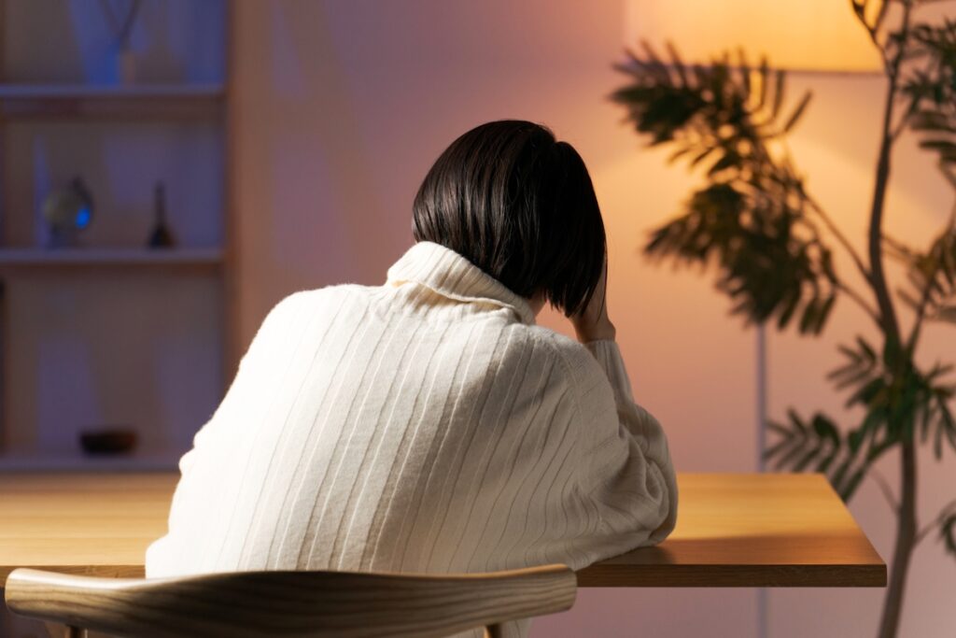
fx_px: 3293
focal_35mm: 124
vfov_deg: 11.1
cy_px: 319
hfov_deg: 16.5
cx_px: 478
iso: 800
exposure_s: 1/200
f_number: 3.2
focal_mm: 124
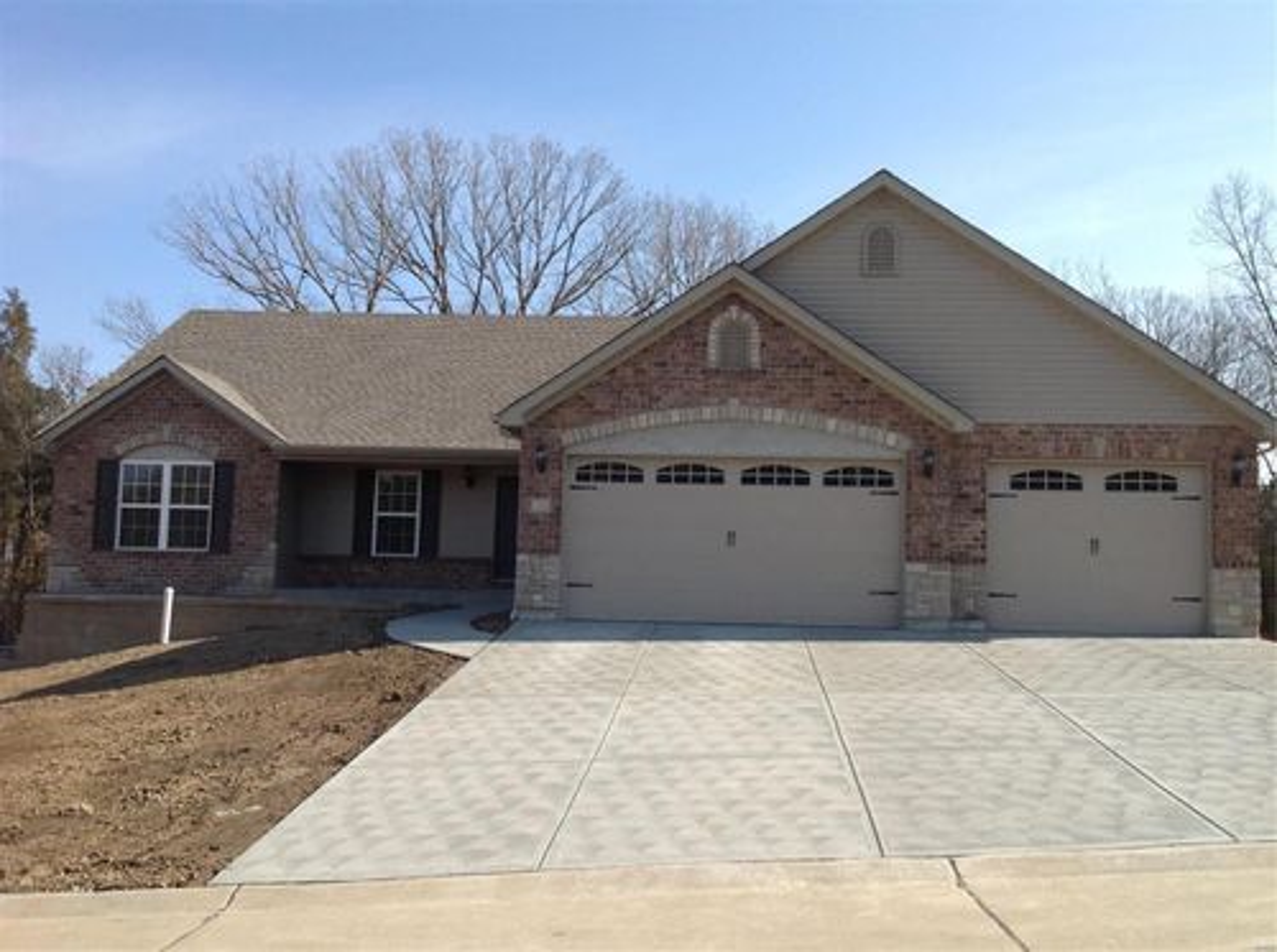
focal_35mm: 35
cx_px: 638
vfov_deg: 40.6
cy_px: 476
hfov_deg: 52.7
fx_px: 1289
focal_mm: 4.28
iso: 50
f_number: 2.4
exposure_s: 1/1008
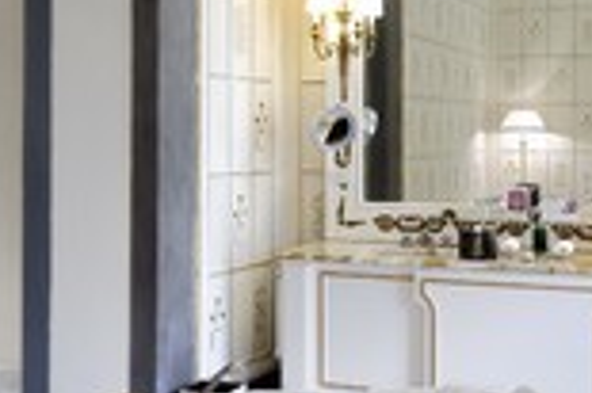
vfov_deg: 20.8
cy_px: 145
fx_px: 1068
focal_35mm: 65
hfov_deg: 31.0
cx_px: 307
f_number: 7.1
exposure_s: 1/20
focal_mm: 24
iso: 800
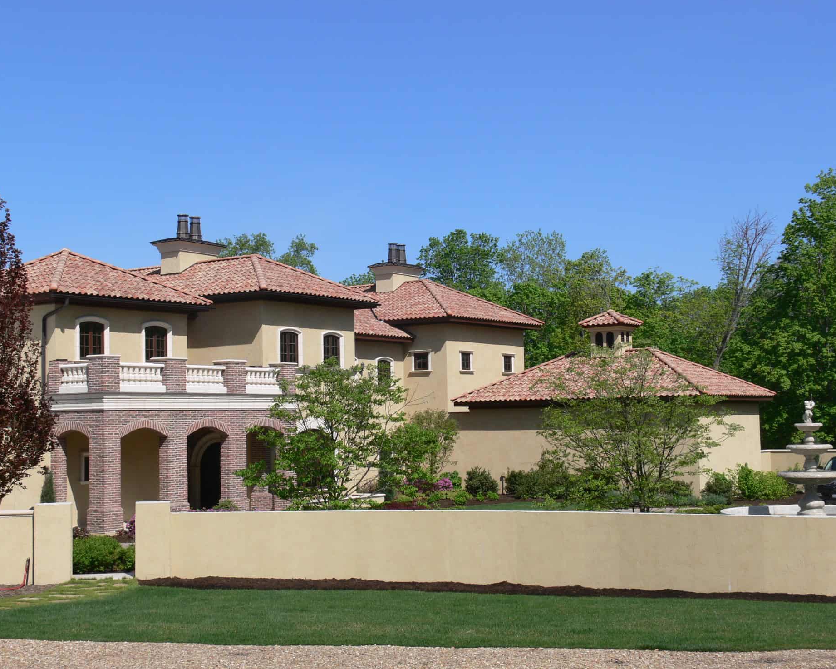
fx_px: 1311
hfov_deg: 35.4
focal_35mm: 53
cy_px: 338
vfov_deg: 28.6
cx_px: 393
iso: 80
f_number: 5.6
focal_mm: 10.5
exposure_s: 1/400
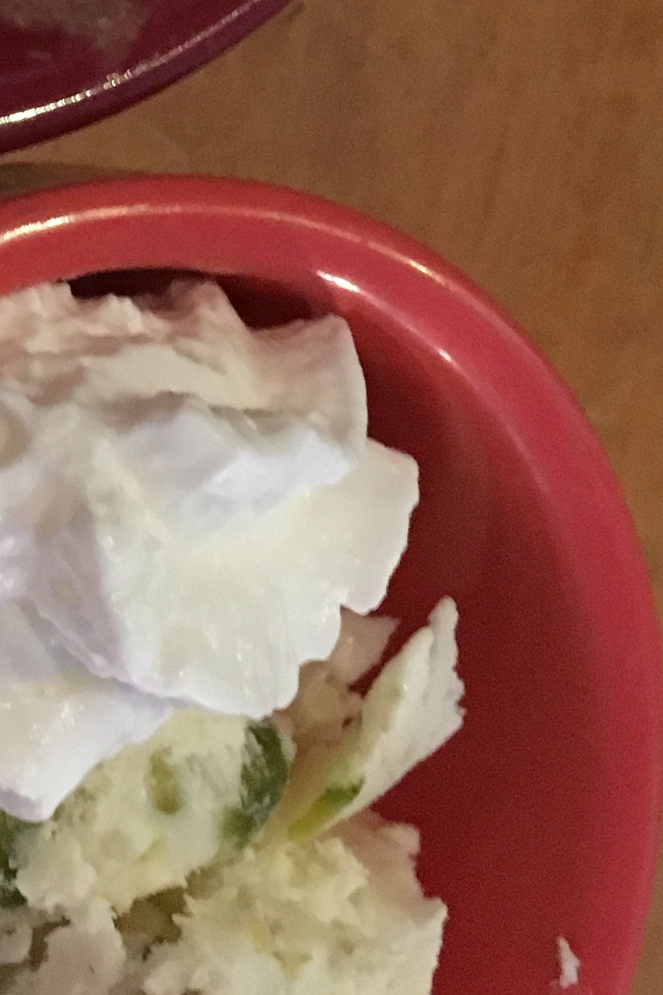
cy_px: 17
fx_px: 2542
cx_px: -243
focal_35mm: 92
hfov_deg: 14.2
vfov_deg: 21.4
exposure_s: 1/17
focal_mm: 4.15
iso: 400
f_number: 2.2
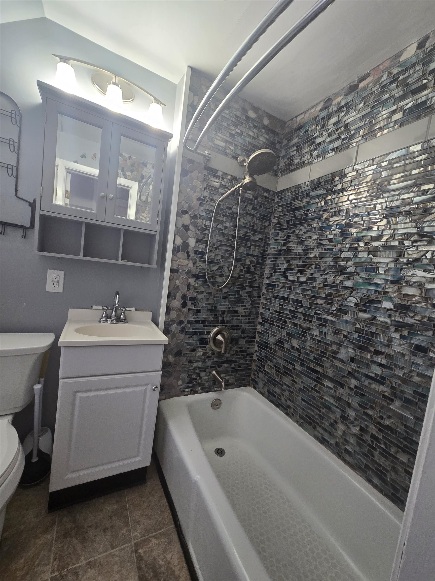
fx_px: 218
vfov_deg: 106.2
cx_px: 218
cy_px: 290
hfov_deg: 89.9
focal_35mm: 13
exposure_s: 1/60
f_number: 2.2
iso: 250
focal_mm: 2.2
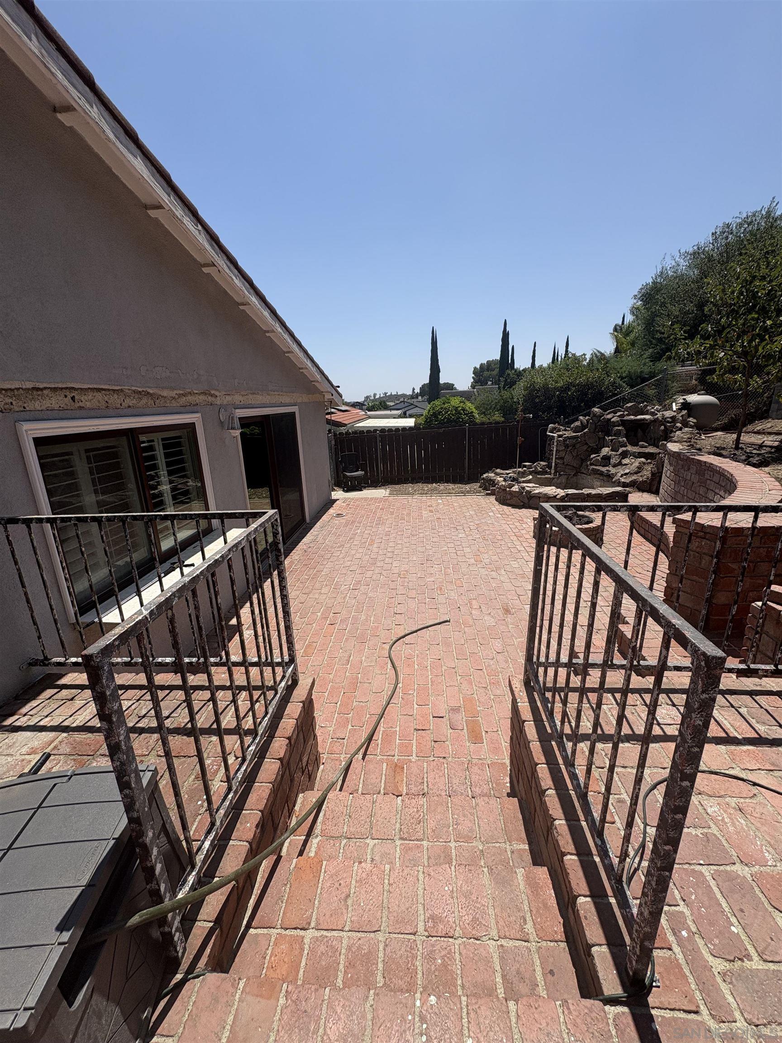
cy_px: 522
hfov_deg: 85.7
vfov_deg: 102.1
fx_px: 422
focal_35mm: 14
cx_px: 391
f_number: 2.2
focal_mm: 2.22
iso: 50
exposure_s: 1/2985
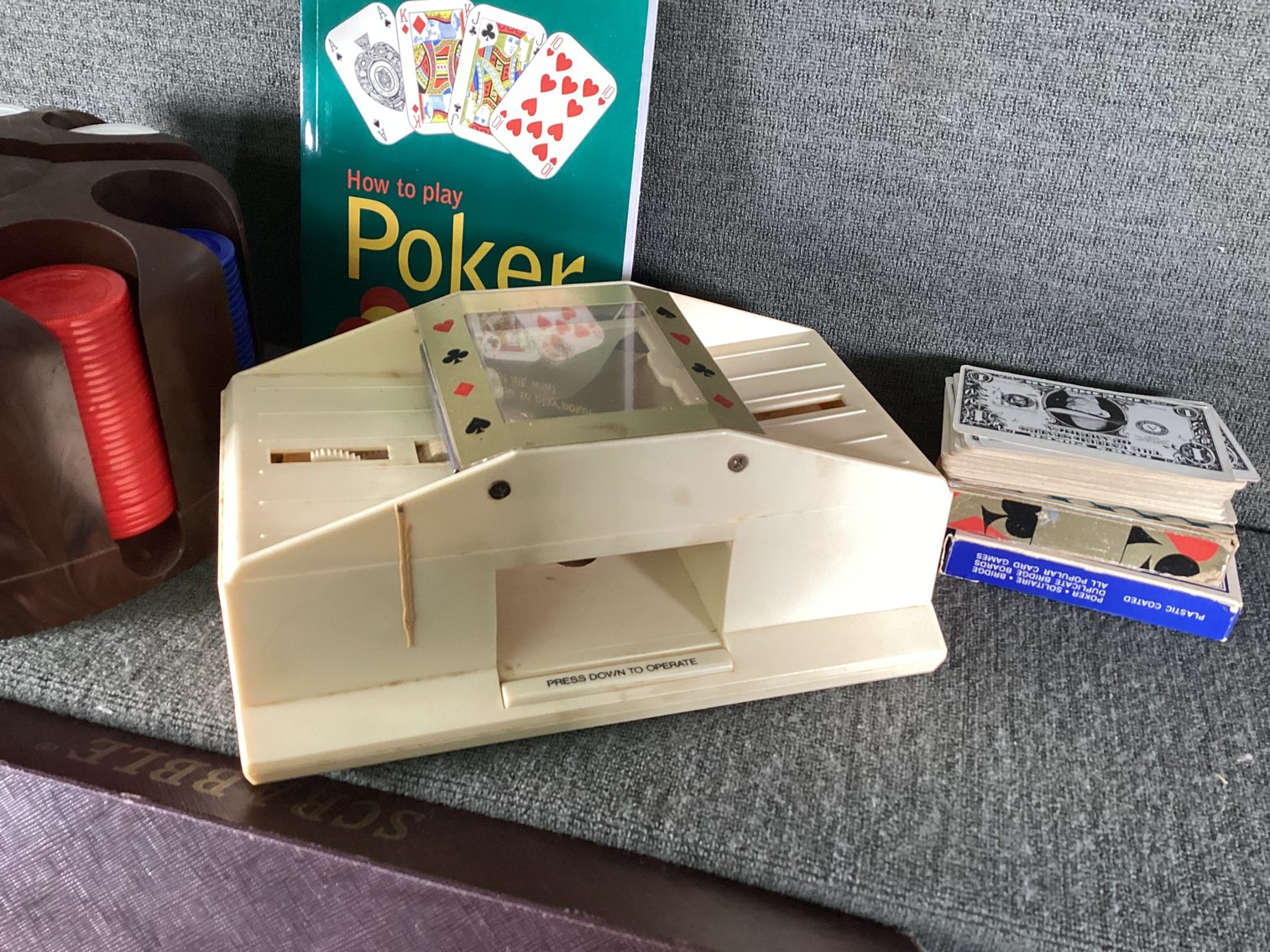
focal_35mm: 31
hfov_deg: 58.3
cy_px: 476
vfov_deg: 45.4
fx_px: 1137
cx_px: 635
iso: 125
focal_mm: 3.3
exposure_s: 1/60
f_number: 2.4
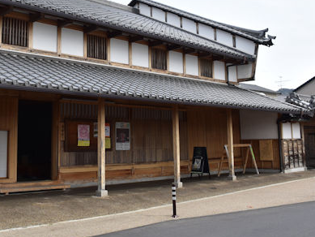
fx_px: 410
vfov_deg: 31.6
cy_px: 60
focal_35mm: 45
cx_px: 91
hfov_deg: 41.2
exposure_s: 1/250
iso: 200
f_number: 8
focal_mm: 18
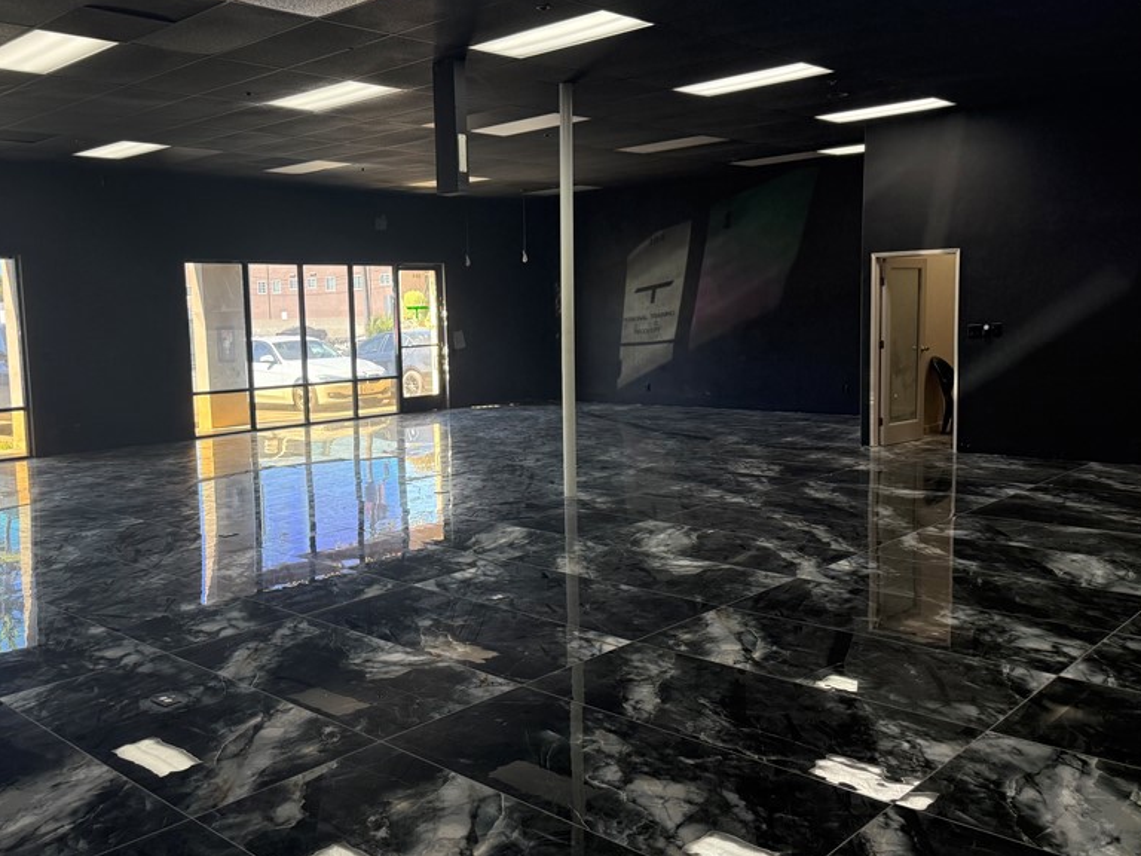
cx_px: 449
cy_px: 413
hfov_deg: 56.3
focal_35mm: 32
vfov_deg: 44.2
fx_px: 1055
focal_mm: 6.76
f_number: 1.78
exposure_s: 1/183
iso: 200
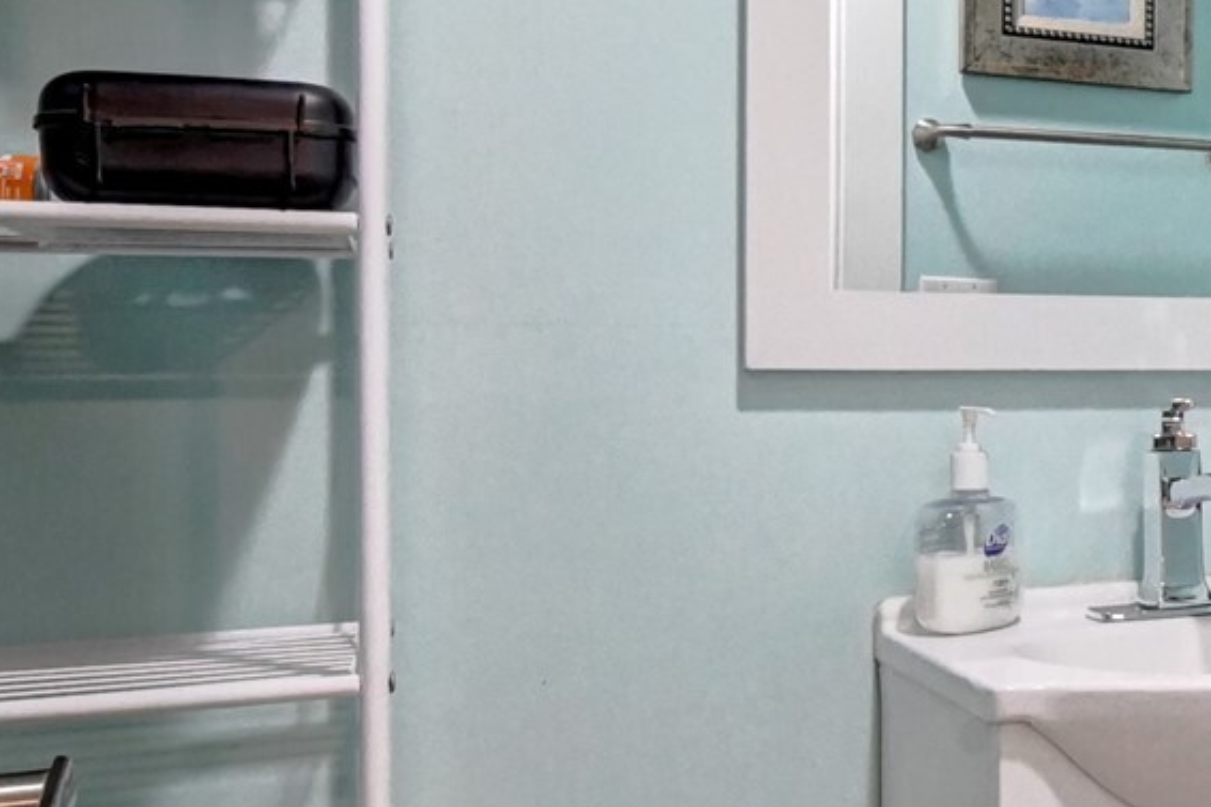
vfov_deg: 29.8
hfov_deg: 37.7
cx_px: 1272
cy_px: 438
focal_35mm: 45
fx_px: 1513
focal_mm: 10
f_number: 11
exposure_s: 1/5
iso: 5000
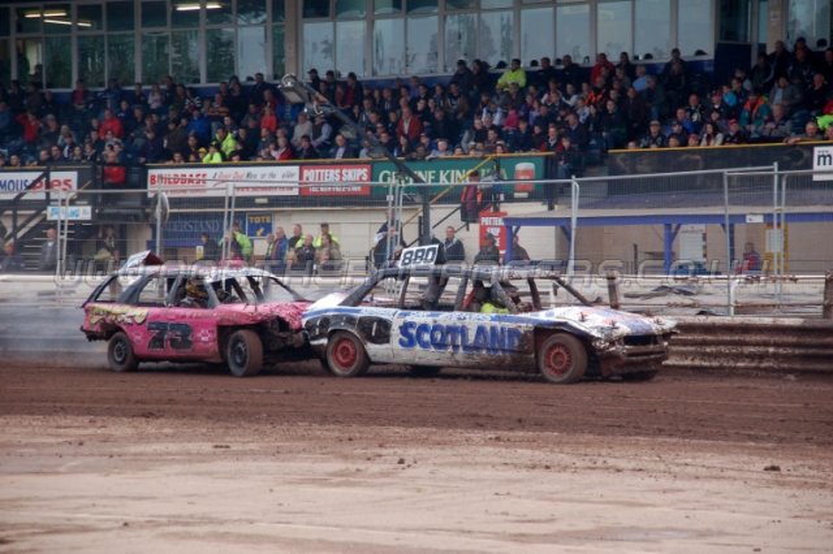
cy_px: 277
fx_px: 3295
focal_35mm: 142
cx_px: 416
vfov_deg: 9.6
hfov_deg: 14.4
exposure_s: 1/400
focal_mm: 95
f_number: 5.6
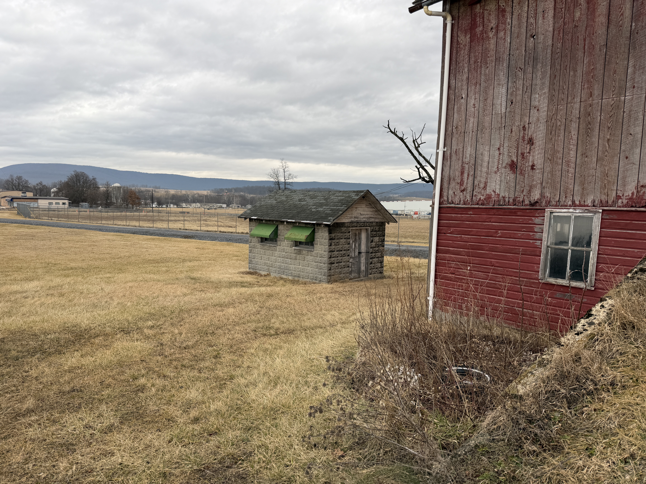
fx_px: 448
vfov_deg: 56.8
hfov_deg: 71.6
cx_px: 323
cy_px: 242
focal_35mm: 24
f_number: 1.78
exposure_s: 1/967
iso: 80
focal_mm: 6.76
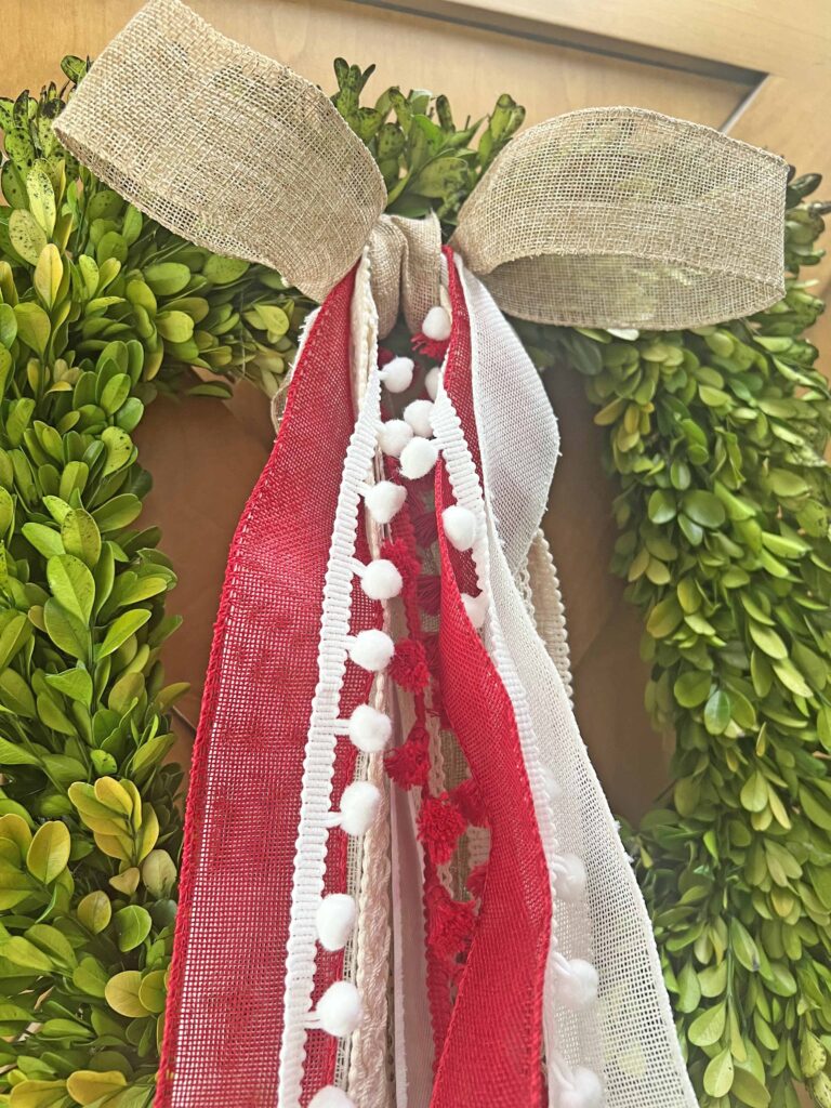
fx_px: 832
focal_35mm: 26
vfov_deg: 67.3
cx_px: 416
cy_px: 554
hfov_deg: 53.1
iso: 125
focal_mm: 5.7
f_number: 1.5
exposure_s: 1/82
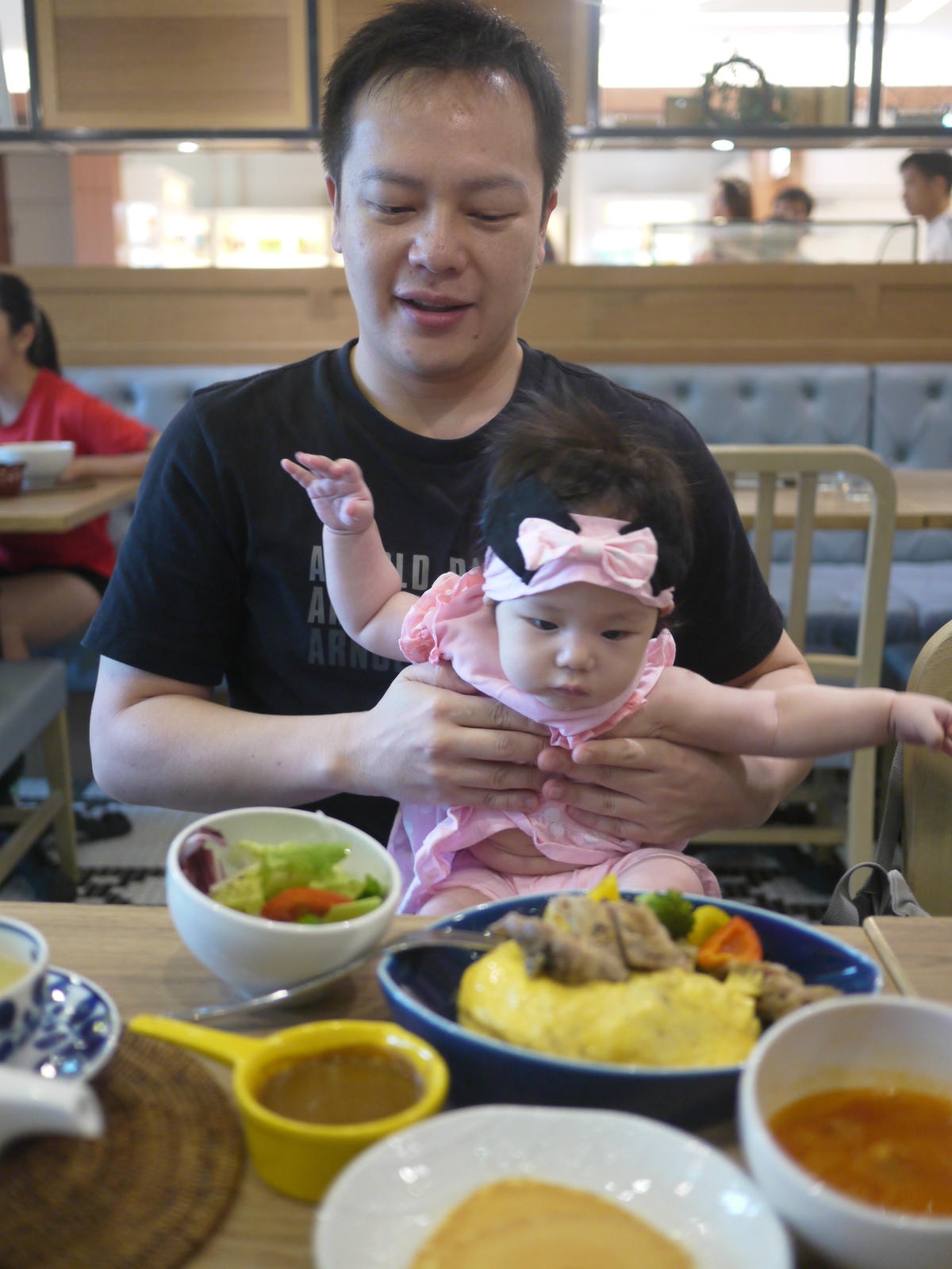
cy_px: 634
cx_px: 476
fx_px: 1467
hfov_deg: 36.0
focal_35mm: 40
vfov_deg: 46.8
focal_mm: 20
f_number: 1.7
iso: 500
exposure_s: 1/60
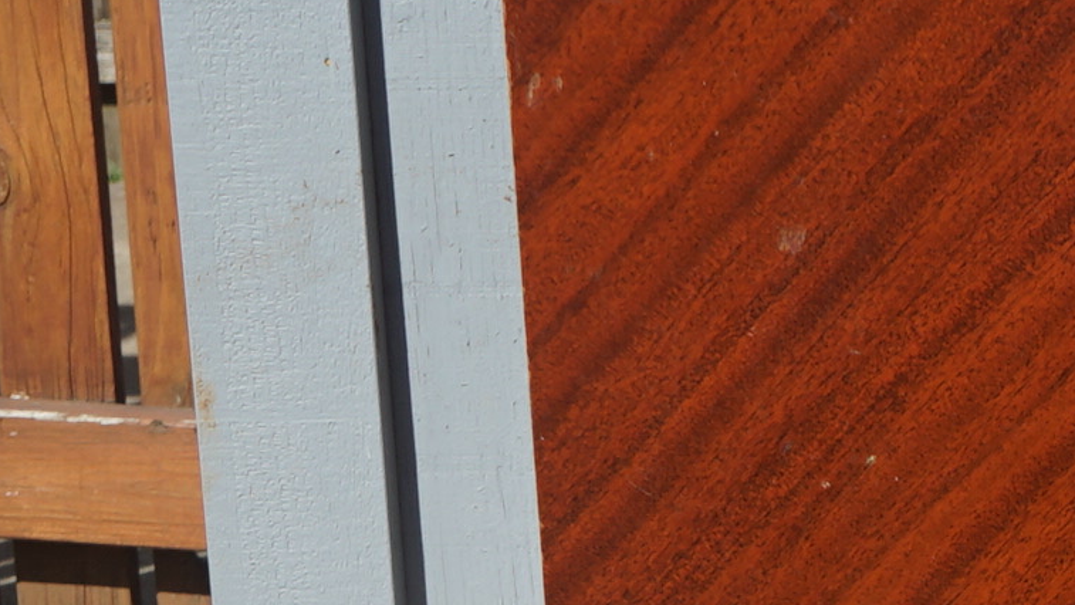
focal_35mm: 158
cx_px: 1430
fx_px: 4504
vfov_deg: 7.5
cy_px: 957
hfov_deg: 13.1
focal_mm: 29
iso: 100
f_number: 8
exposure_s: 1/250
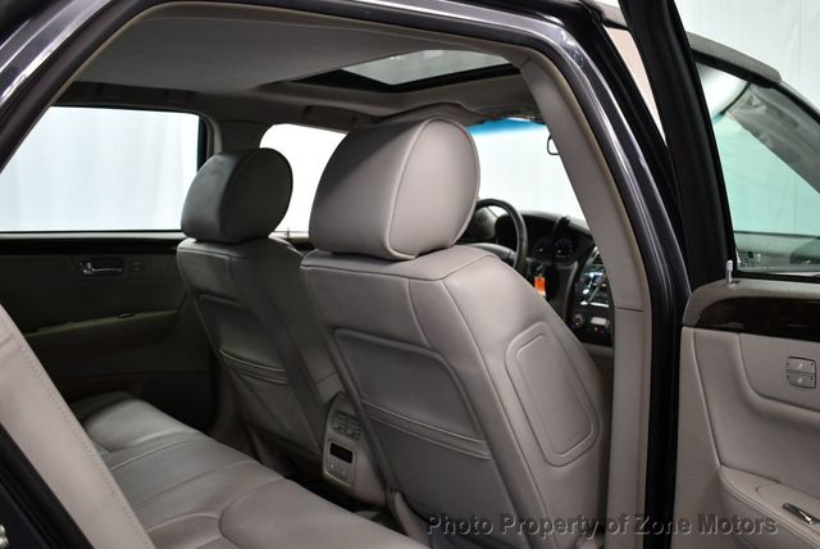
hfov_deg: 53.1
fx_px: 821
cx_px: 410
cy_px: 274
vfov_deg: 36.9
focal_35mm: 36
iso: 1100
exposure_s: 1/125
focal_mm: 18
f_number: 3.5
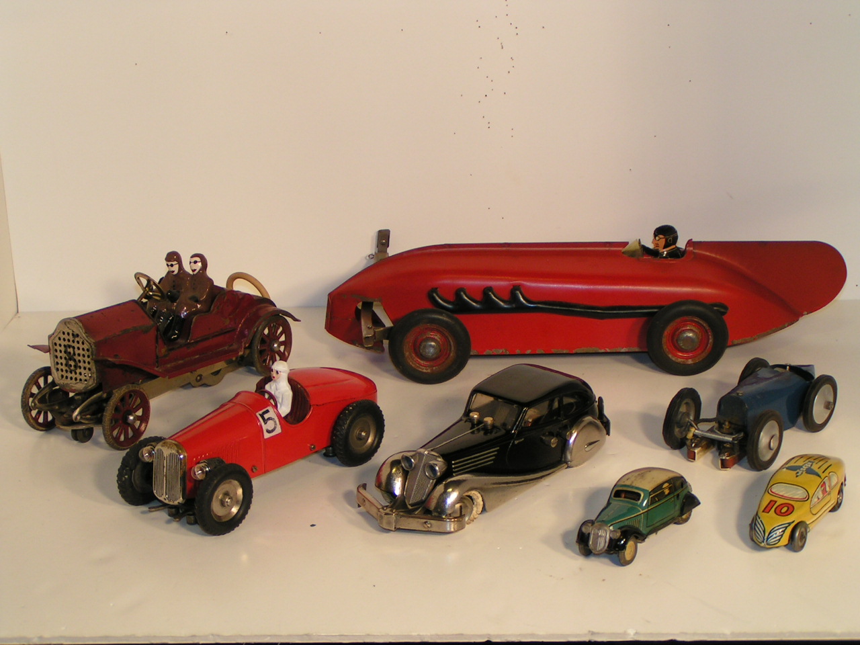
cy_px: 322
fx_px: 1863
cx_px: 430
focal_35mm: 75
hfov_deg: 26.0
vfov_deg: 19.6
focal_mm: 11.5
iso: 50
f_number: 3.2
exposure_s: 1/160
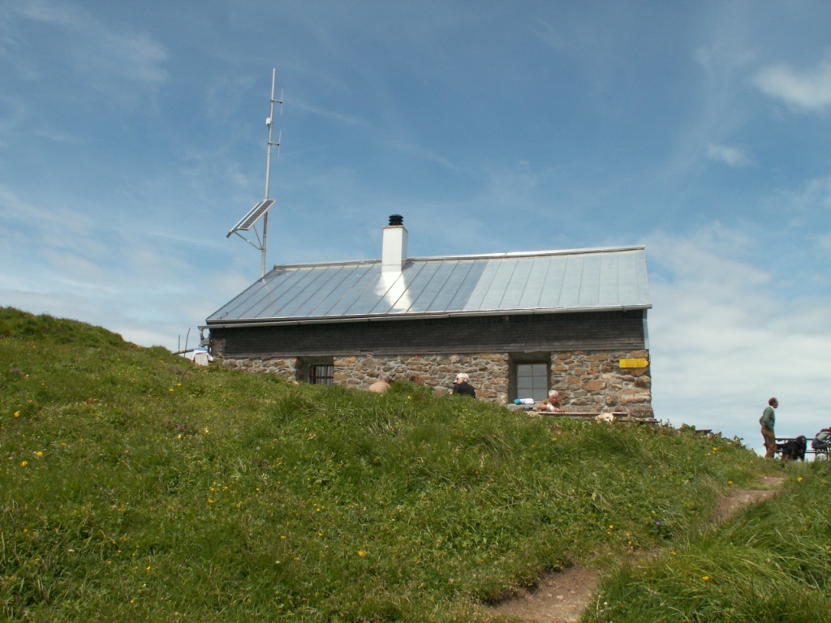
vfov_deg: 40.7
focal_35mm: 35
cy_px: 312
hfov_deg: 52.6
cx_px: 416
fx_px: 840
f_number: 7.1
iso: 50
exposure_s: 1/200
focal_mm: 5.86
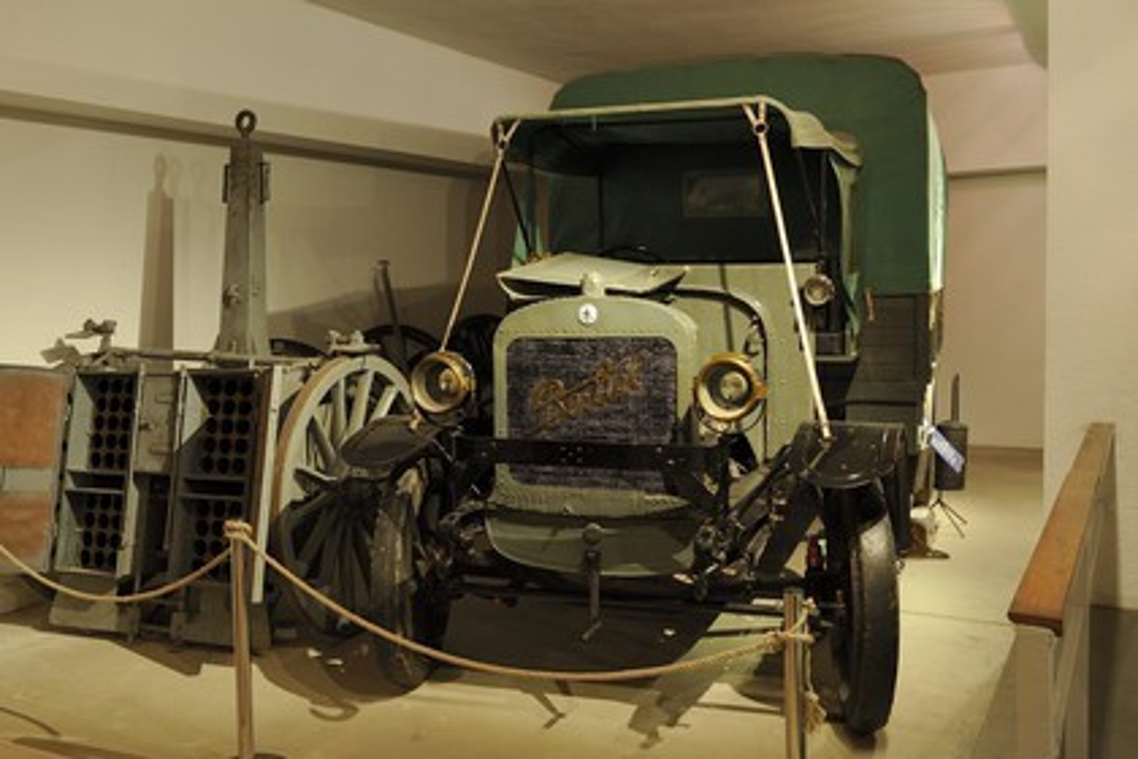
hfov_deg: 63.7
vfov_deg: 45.0
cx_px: 569
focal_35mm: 29
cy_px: 380
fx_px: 917
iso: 1600
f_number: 5.6
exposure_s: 1/6
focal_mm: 29
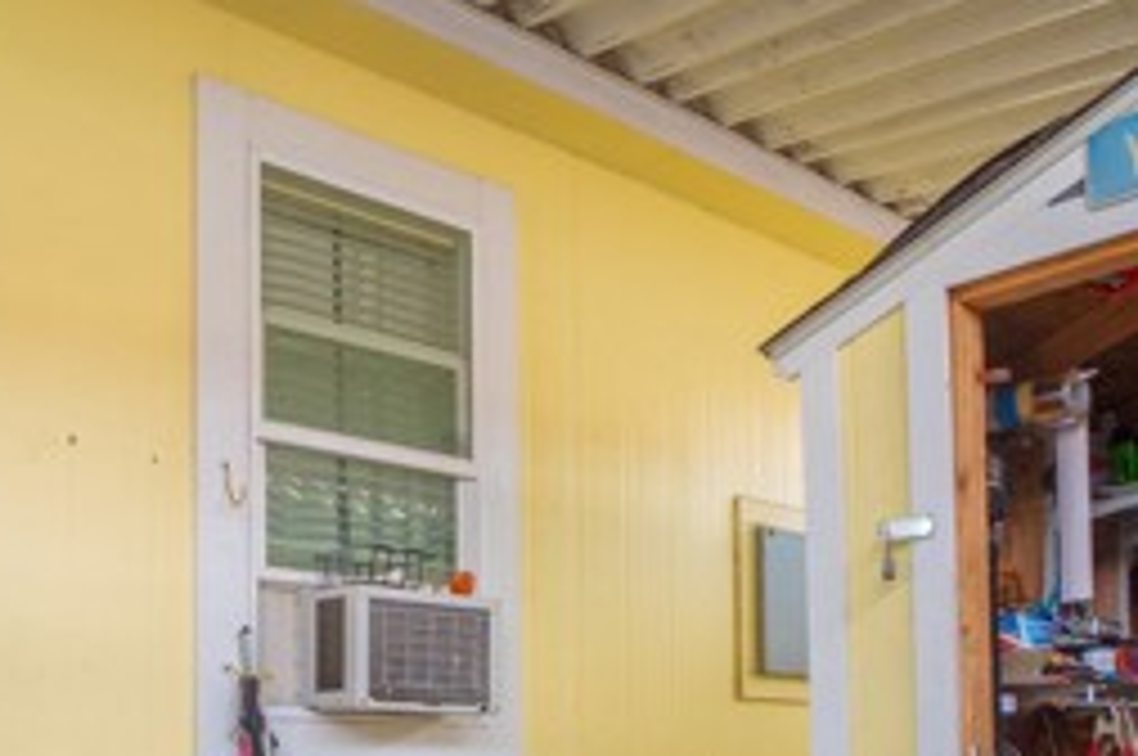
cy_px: 738
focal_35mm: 38
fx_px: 1200
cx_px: 585
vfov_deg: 32.4
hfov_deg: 50.7
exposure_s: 1/8
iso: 100
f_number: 7.1
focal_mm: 10
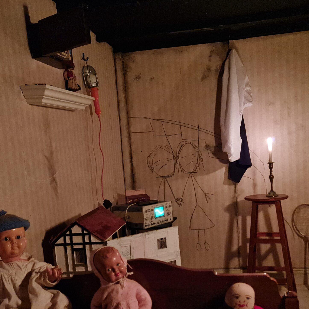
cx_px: 161
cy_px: 190
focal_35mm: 39
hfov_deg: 42.8
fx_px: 394
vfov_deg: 42.6
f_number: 1.8
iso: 1250
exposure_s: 1/25
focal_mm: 7
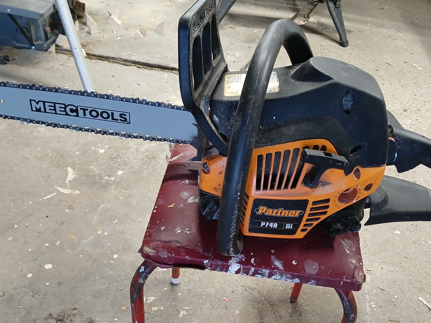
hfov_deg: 53.9
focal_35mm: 34
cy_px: 199
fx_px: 423
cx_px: 234
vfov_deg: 41.5
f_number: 1.8
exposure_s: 1/50
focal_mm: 3.98
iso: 200
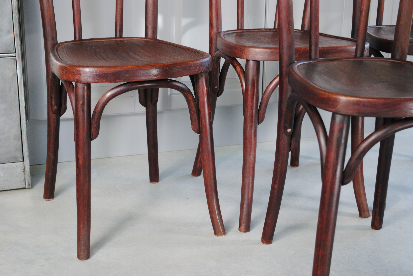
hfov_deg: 35.0
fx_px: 655
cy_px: 138
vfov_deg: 23.8
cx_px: 206
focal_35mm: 57
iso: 250
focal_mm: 38
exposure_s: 1/30
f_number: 5
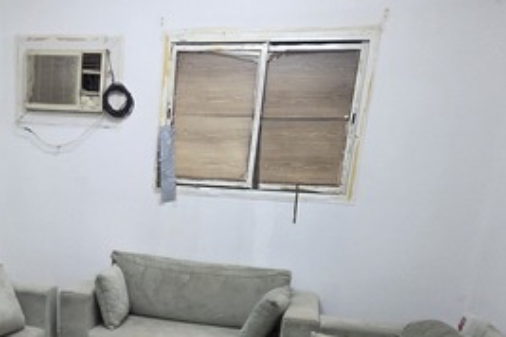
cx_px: 137
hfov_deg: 46.0
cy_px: 321
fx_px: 576
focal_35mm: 41
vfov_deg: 30.7
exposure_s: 1/120
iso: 250
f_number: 1.8
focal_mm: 5.4
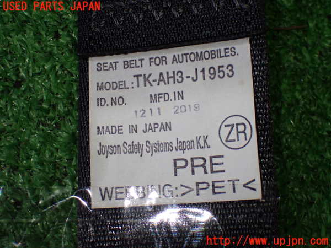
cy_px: 124
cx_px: 166
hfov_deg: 31.2
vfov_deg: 23.7
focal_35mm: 62
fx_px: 593
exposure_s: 1/250
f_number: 3.6
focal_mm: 11.09
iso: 500
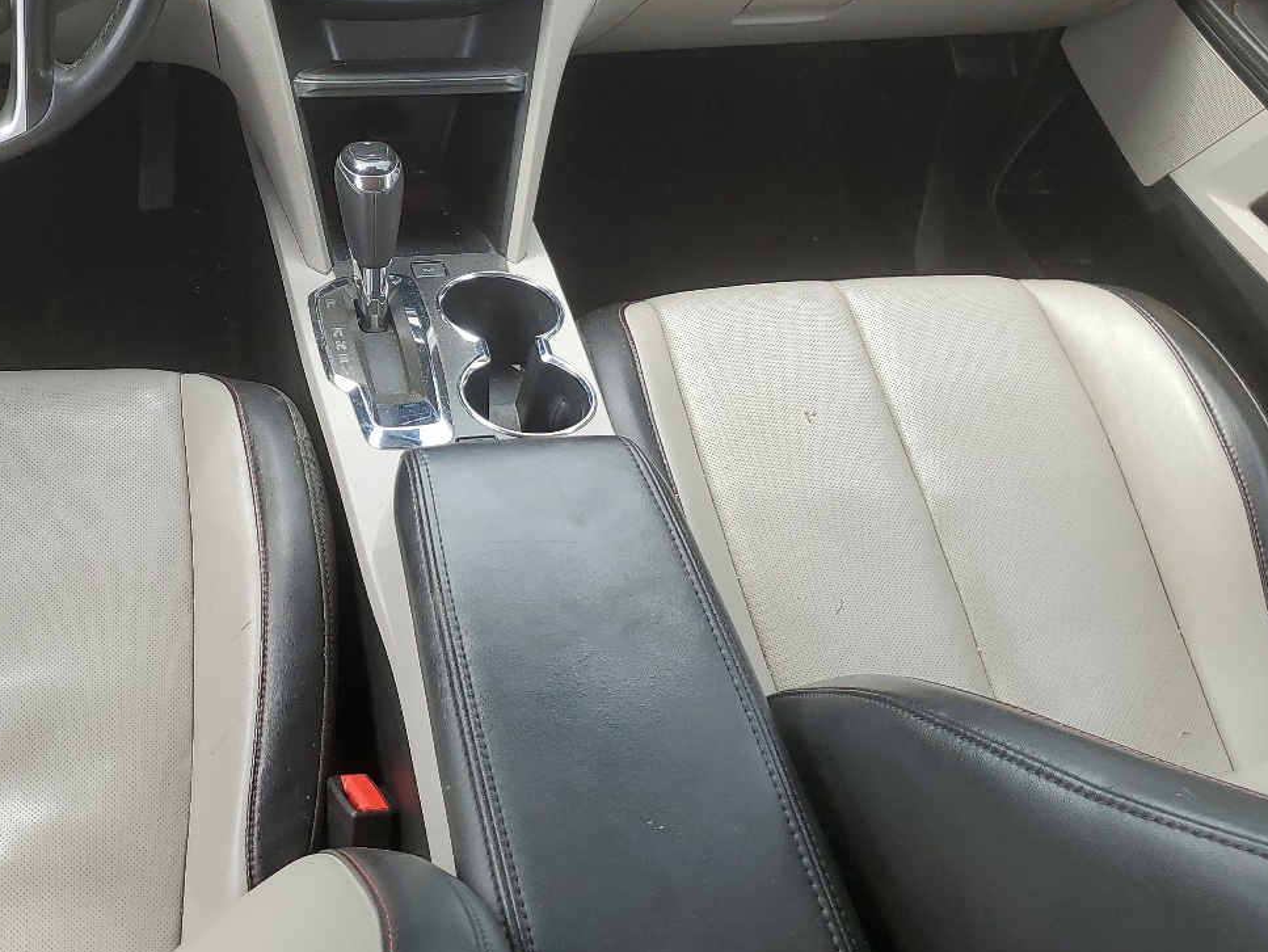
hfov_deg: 42.6
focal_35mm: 43
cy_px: 309
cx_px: 336
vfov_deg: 33.3
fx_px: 1576
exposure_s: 1/357
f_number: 1.5
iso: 50
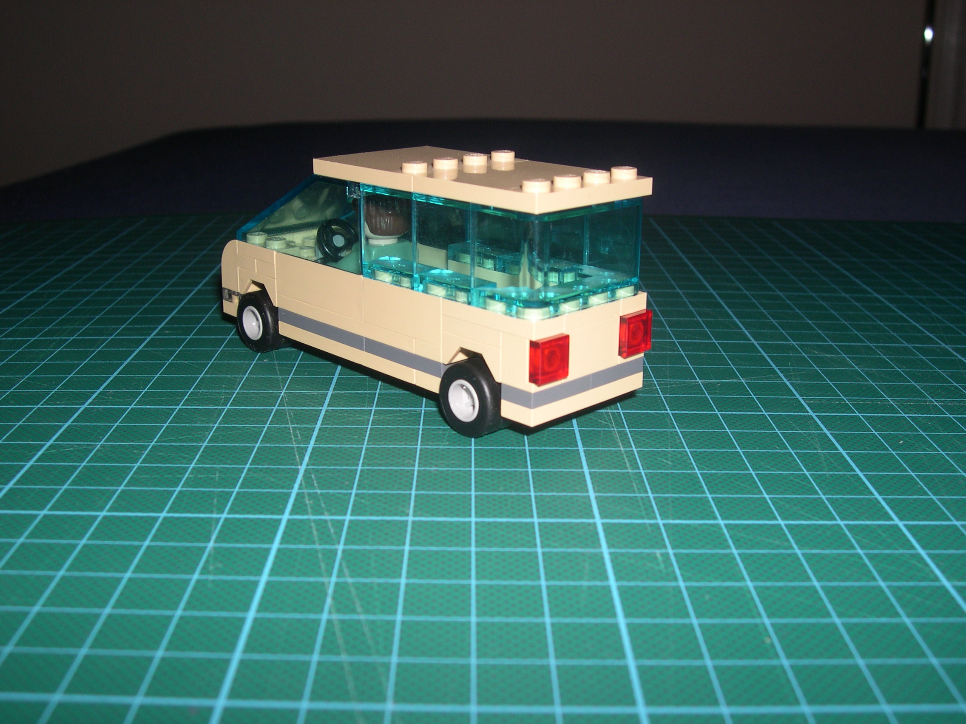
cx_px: 483
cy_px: 362
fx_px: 1060
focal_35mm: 38
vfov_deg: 37.7
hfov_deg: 49.0
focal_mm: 8
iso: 100
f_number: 7.6
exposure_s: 1/60
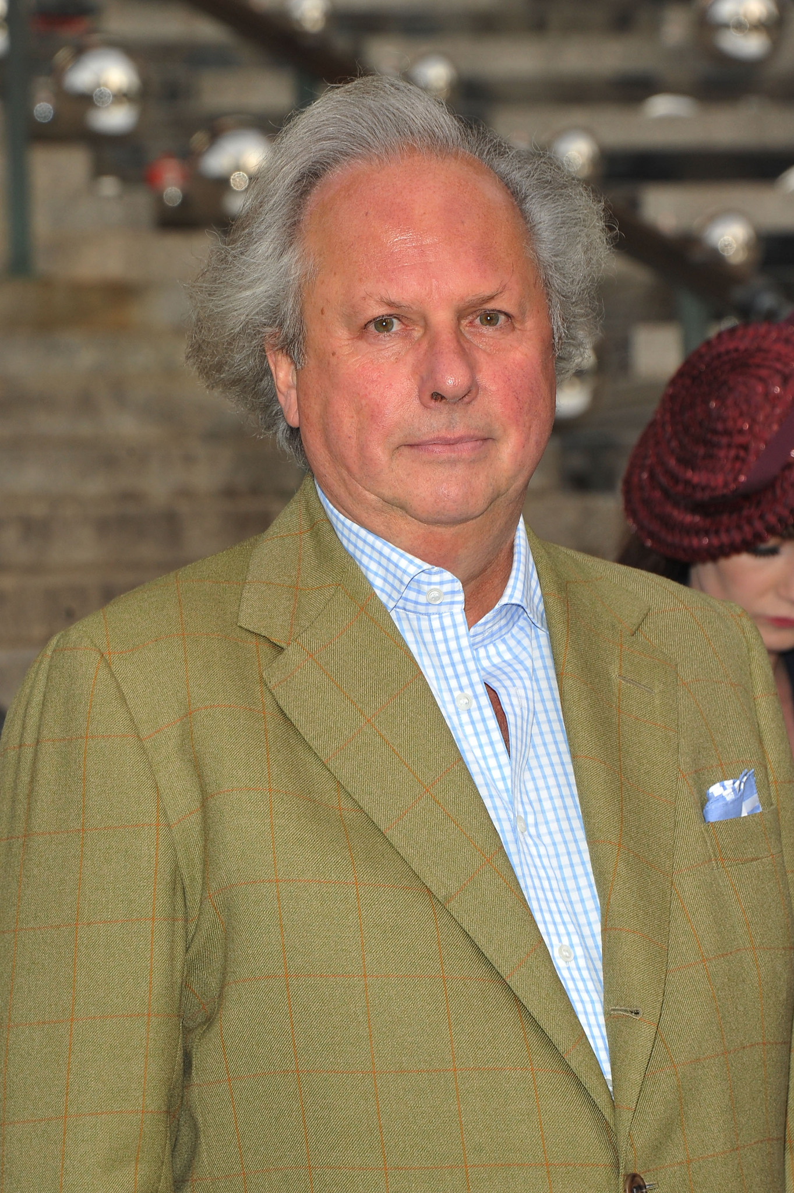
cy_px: 596
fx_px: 5299
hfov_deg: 8.6
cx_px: 397
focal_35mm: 160
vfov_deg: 12.8
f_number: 8
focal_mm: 160
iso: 800
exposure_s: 1/160
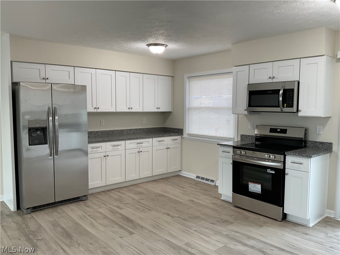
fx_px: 285
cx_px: 170
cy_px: 128
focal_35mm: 29
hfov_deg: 61.7
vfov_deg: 48.2
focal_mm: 3
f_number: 1.8
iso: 40
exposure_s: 1/60
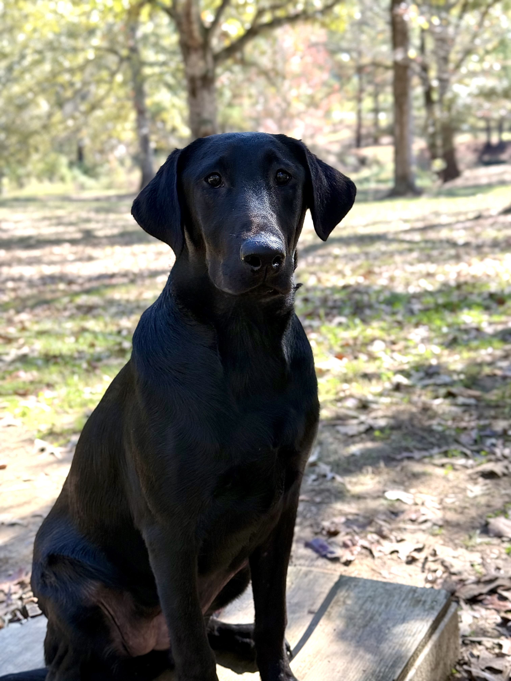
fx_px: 945
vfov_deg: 39.7
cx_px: 256
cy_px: 340
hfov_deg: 30.3
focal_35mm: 48
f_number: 1.78
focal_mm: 6.76
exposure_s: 1/447
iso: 64
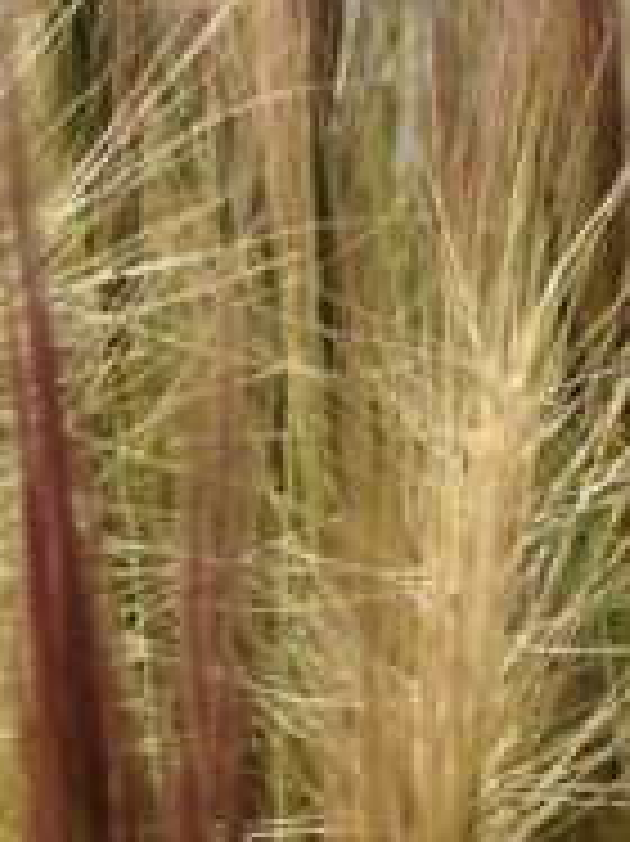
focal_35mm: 125
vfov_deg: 15.5
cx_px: 189
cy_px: 835
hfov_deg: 11.8
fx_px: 3037
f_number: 2.4
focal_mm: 4.28
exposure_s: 1/1905
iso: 50
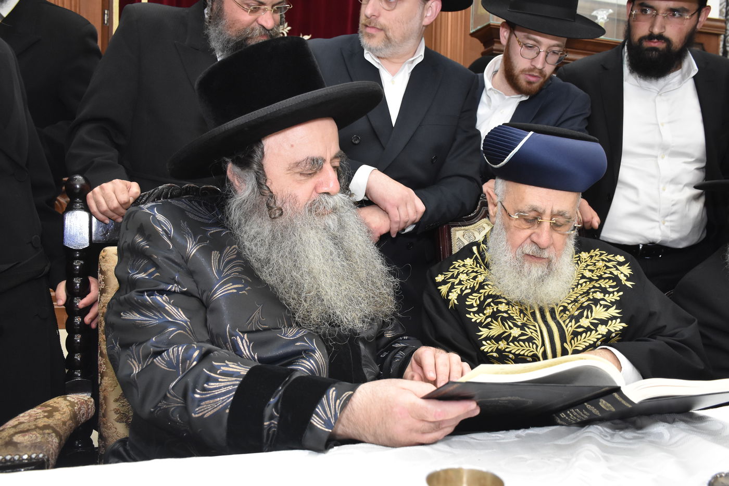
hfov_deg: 57.2
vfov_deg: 40.0
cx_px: 364
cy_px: 243
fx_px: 668
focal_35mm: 33
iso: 1600
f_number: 5.6
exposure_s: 1/125
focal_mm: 22
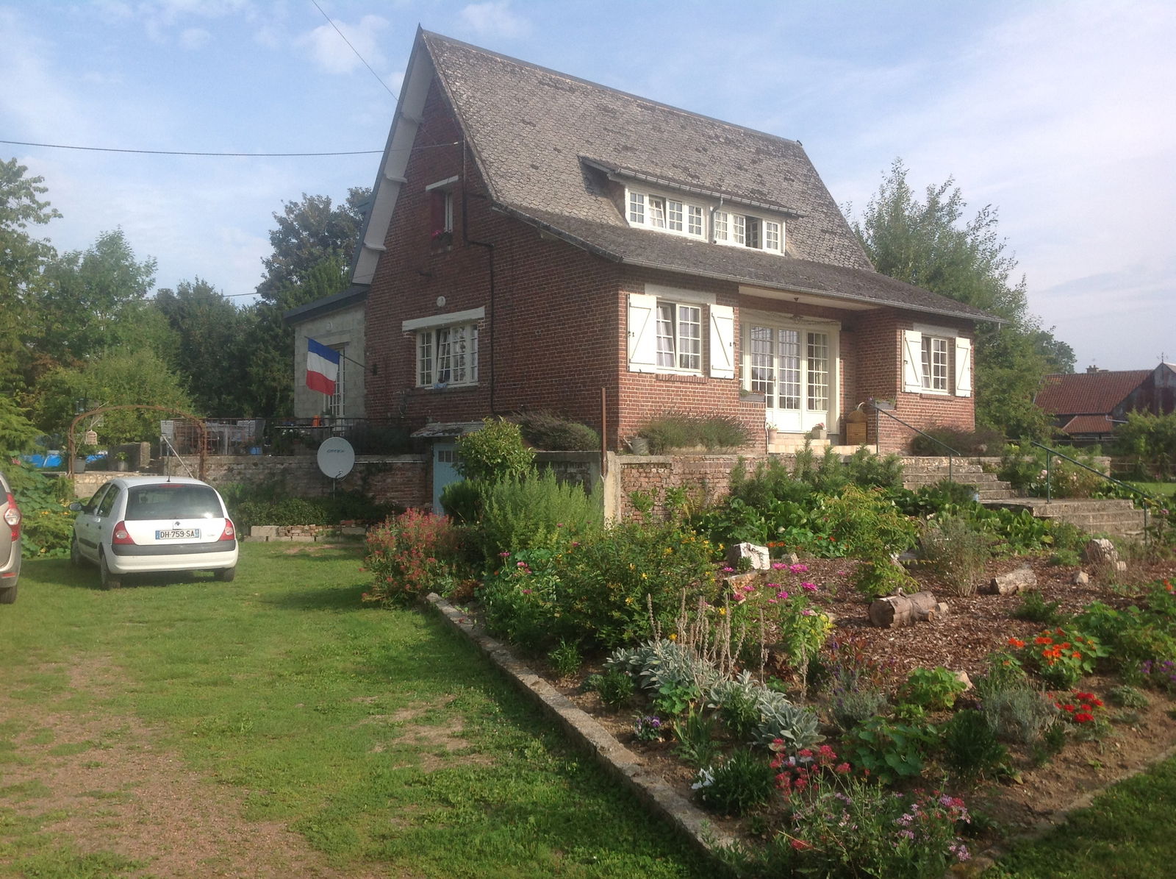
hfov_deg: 52.7
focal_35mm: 35
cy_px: 440
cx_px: 588
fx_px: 1187
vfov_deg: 40.6
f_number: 2.4
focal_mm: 4.28
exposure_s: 1/1043
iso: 50
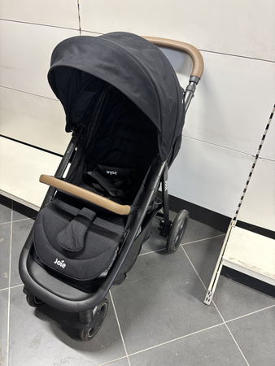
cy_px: 183
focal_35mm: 26
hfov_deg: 53.1
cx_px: 138
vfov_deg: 67.3
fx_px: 275
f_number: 1.6
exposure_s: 1/50
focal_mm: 5.96
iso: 160
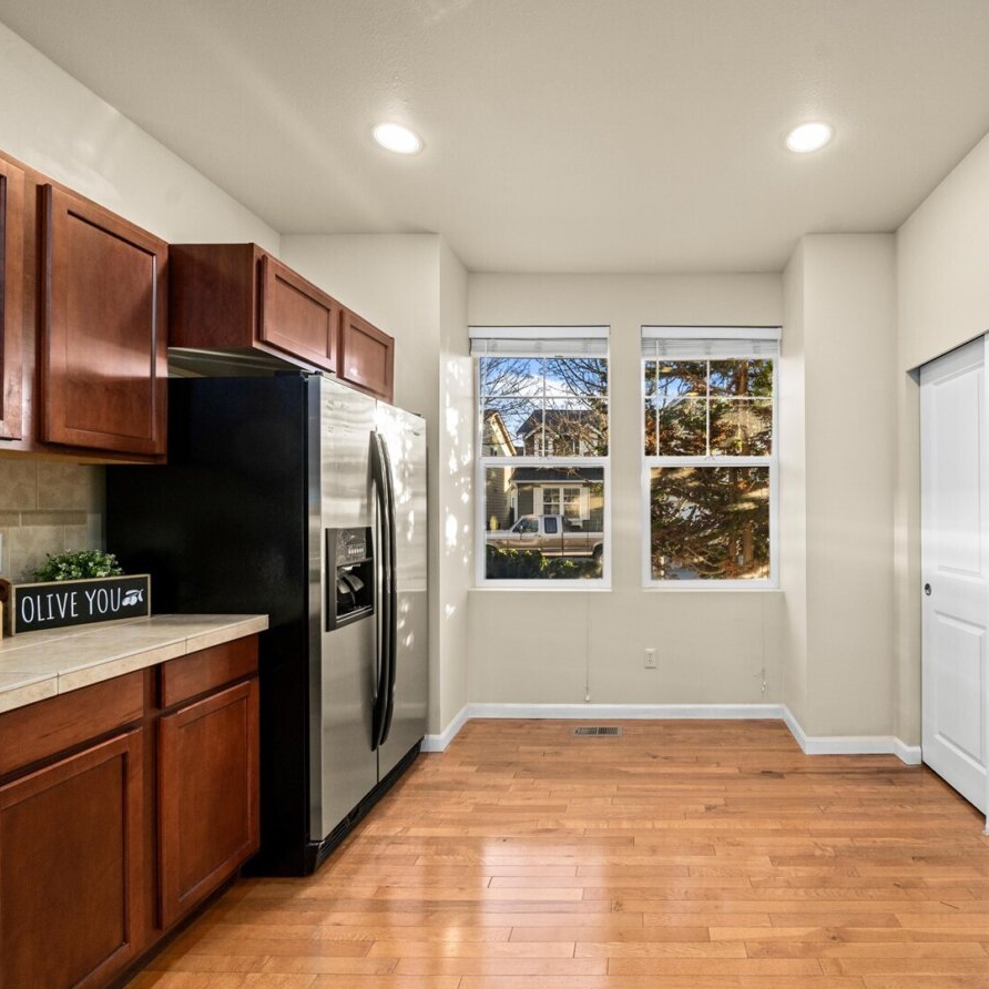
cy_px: 498
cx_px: 641
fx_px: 517
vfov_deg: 87.4
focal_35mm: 16
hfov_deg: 85.0
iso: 1000
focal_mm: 12
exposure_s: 1/15
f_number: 6.7
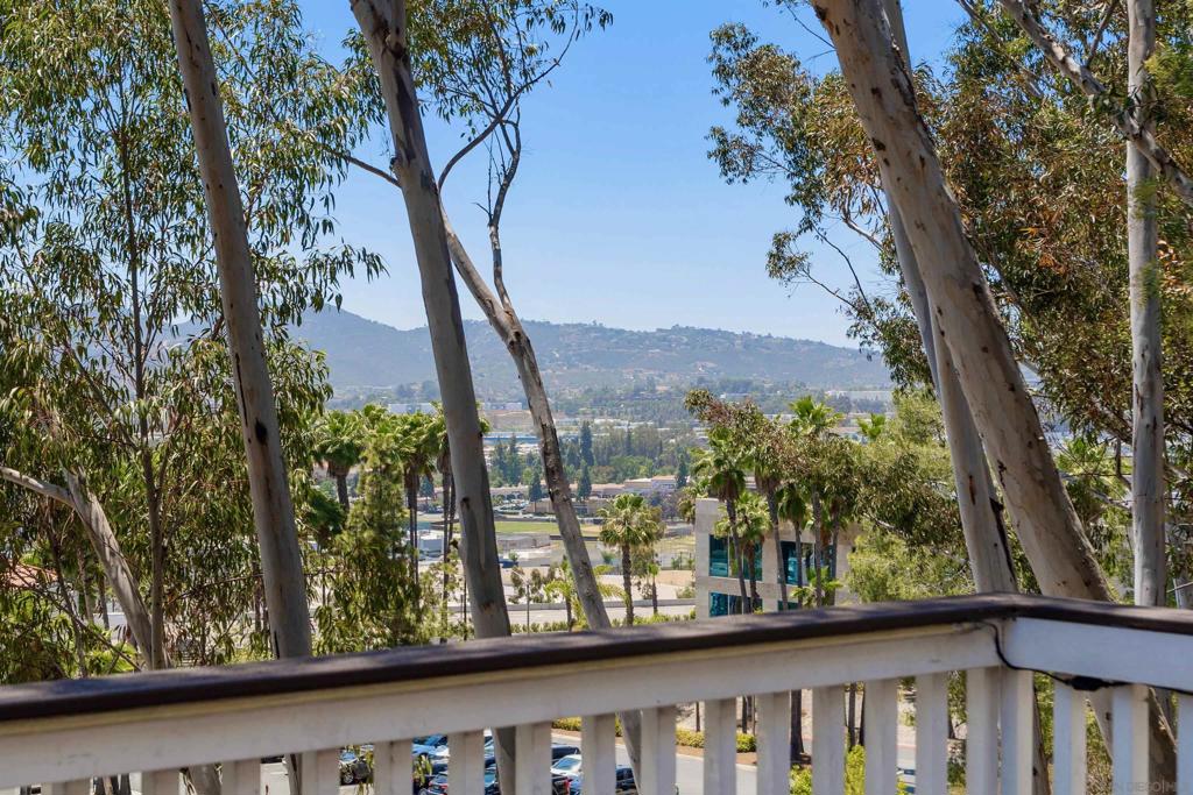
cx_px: 596
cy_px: 398
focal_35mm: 35
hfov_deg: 54.4
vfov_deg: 37.9
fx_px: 1160
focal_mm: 35
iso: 100
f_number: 5.6
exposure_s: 1/320
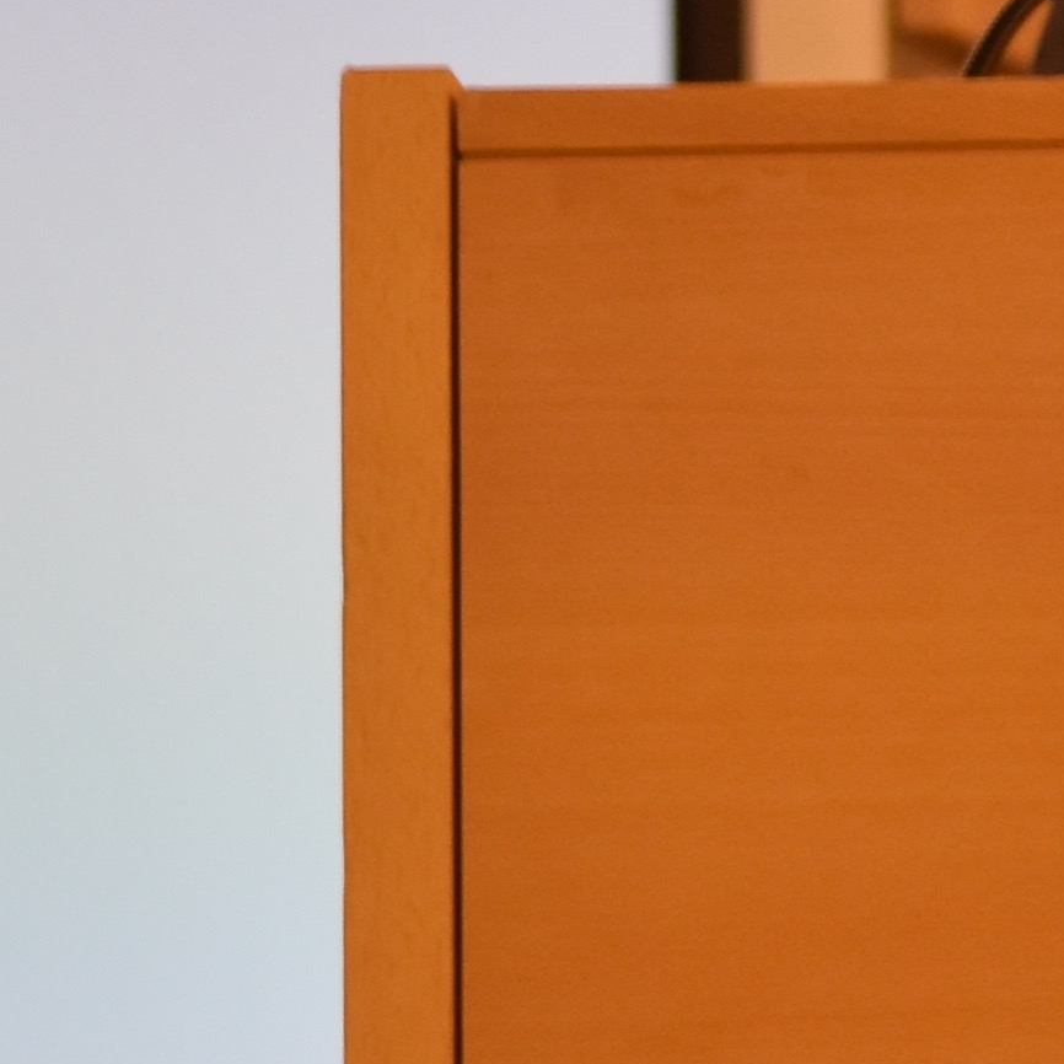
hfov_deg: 2.1
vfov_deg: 2.1
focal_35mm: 839
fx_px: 29174
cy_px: -402
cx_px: 187
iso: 400
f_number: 5
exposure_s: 1/100
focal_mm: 95
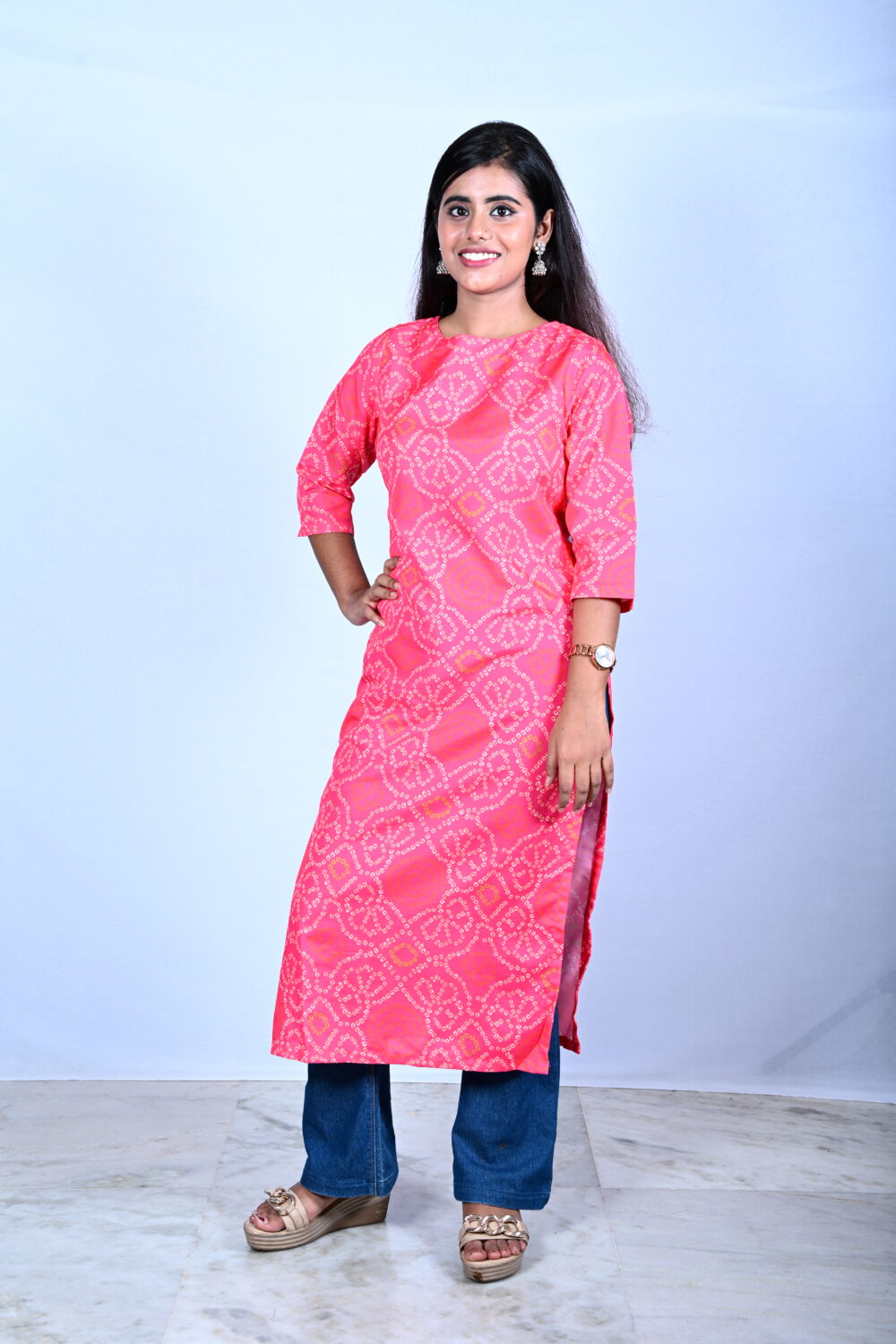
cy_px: 672
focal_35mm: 61
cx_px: 448
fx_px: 2277
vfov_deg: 32.9
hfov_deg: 22.3
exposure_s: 1/200
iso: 100
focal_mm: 61
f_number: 7.1
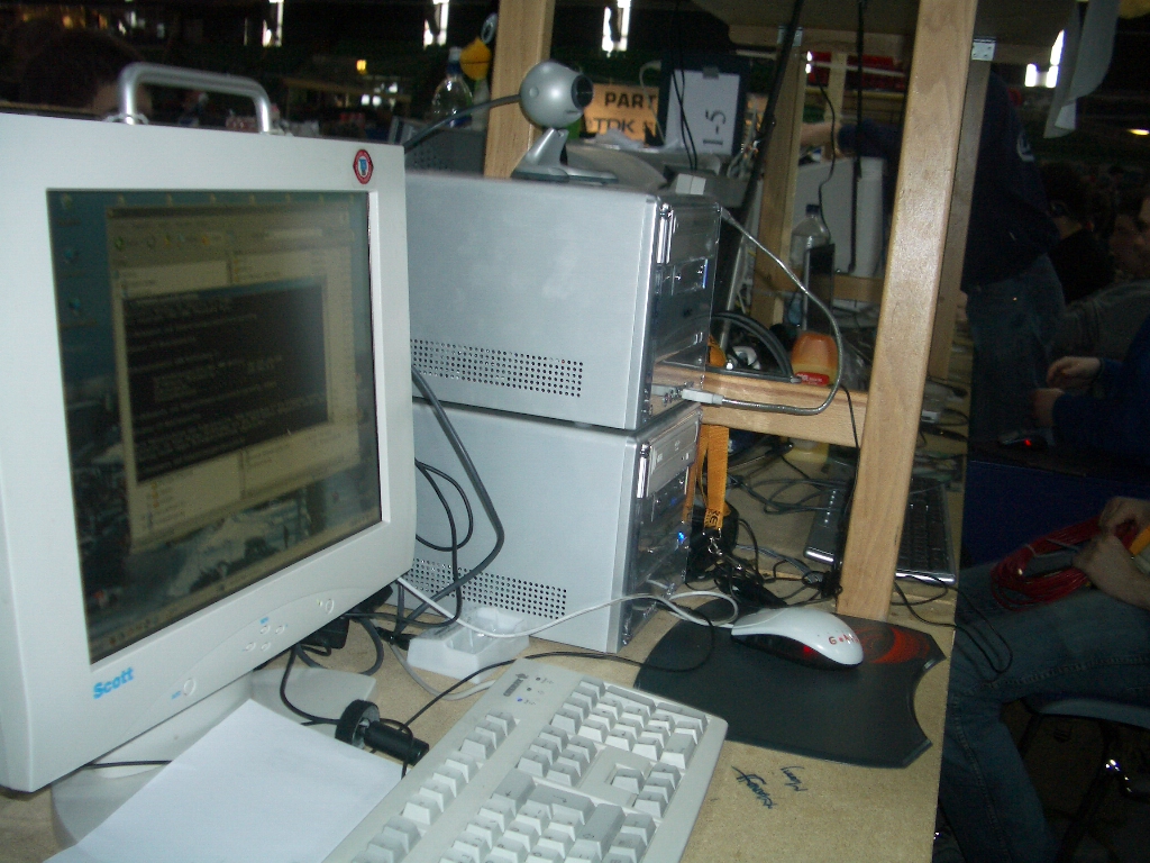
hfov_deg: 52.6
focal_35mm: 35
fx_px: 1163
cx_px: 575
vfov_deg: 40.7
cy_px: 432
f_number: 2.6
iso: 100
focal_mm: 5.8
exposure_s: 1/60
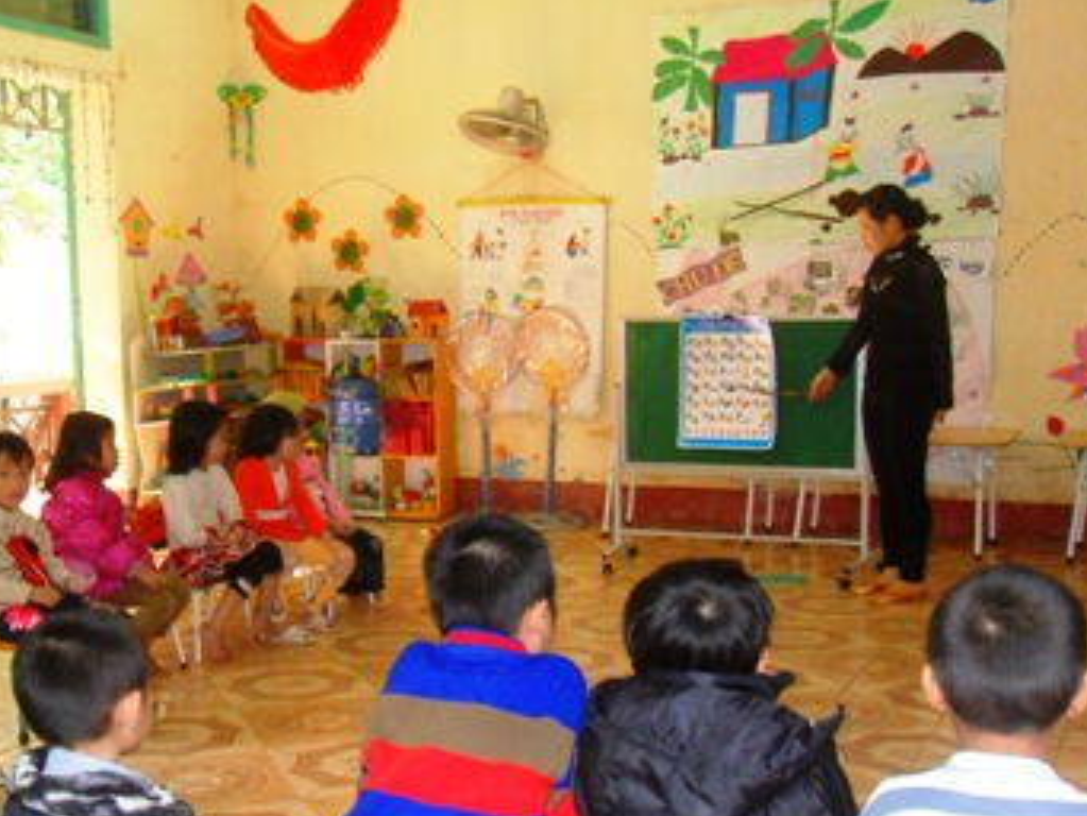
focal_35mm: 46
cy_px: 523
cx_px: 446
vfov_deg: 31.4
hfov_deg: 41.1
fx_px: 1445
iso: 400
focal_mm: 6.3
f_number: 3.5
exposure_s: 1/45
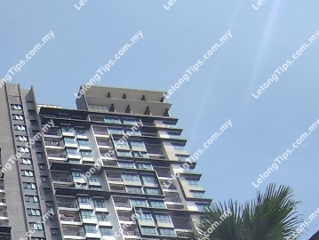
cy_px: 335
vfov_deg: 23.1
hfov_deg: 32.0
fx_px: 498
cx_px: -19
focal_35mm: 54
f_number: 2.2
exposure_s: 1/1997
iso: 50
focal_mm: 1.65
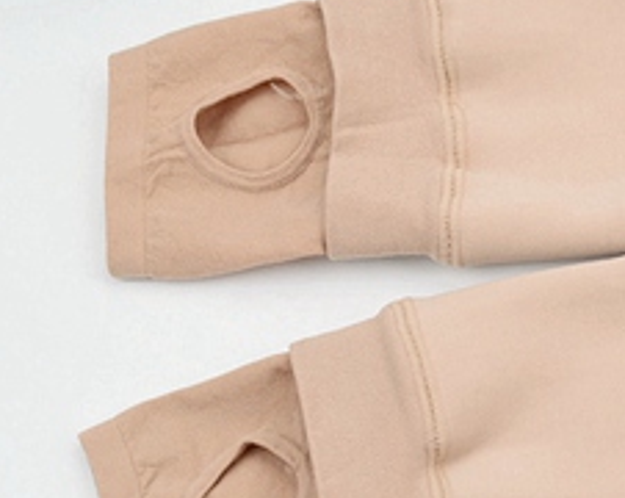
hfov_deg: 11.7
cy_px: 210
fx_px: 2881
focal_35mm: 156
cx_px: 998
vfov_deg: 9.9
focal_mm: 50
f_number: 9
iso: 100
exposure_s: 1/125
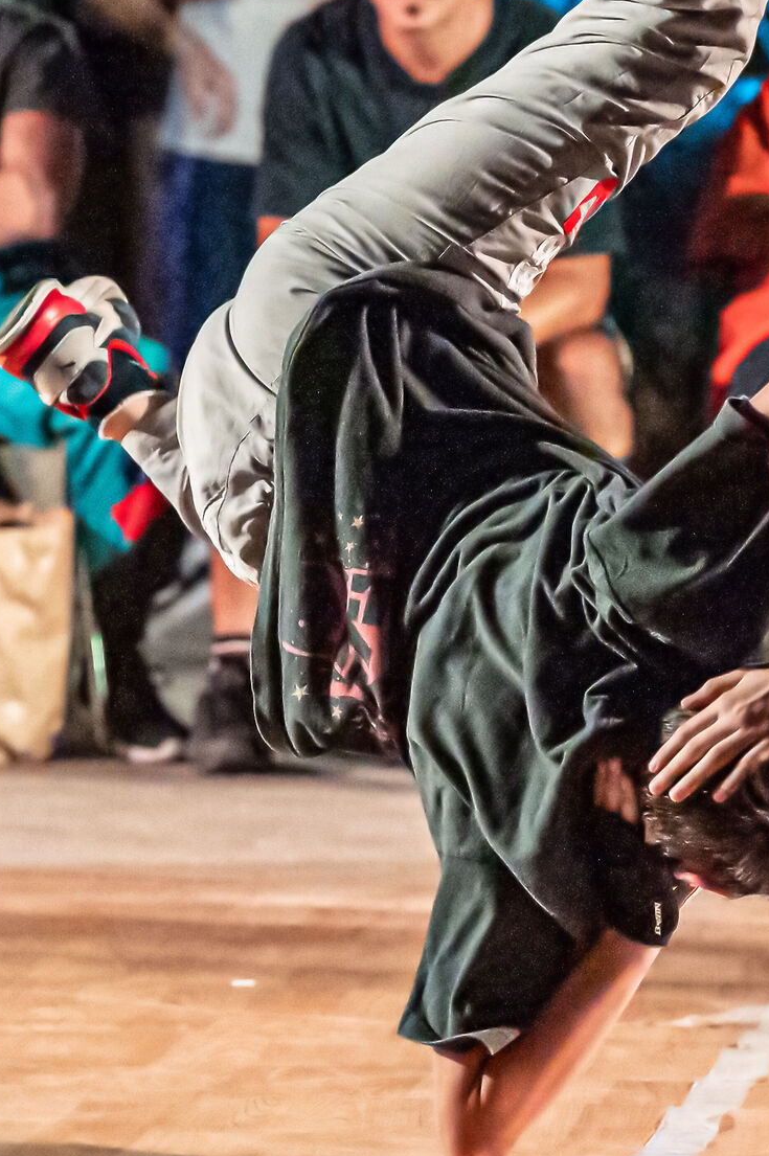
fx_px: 4878
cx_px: 420
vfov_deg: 13.5
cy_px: 439
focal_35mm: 152
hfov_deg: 9.0
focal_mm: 70
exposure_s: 1/500
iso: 5000
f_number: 2.8
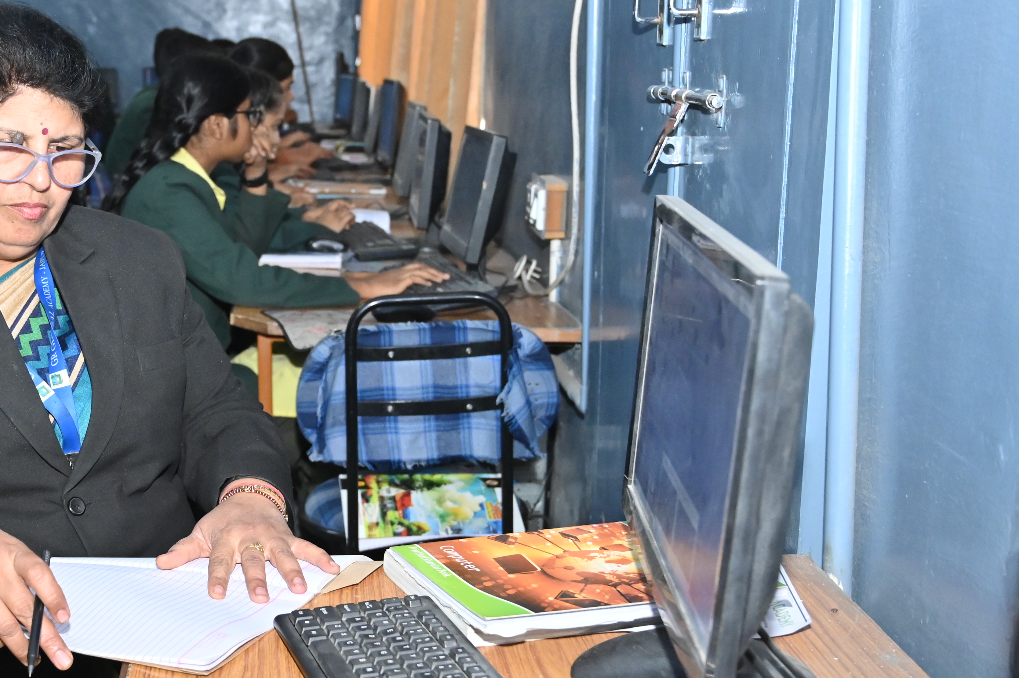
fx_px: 1666
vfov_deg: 22.9
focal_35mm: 59
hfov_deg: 33.0
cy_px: 418
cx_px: 204
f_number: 4.5
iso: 3200
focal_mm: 32.5
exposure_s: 1/125
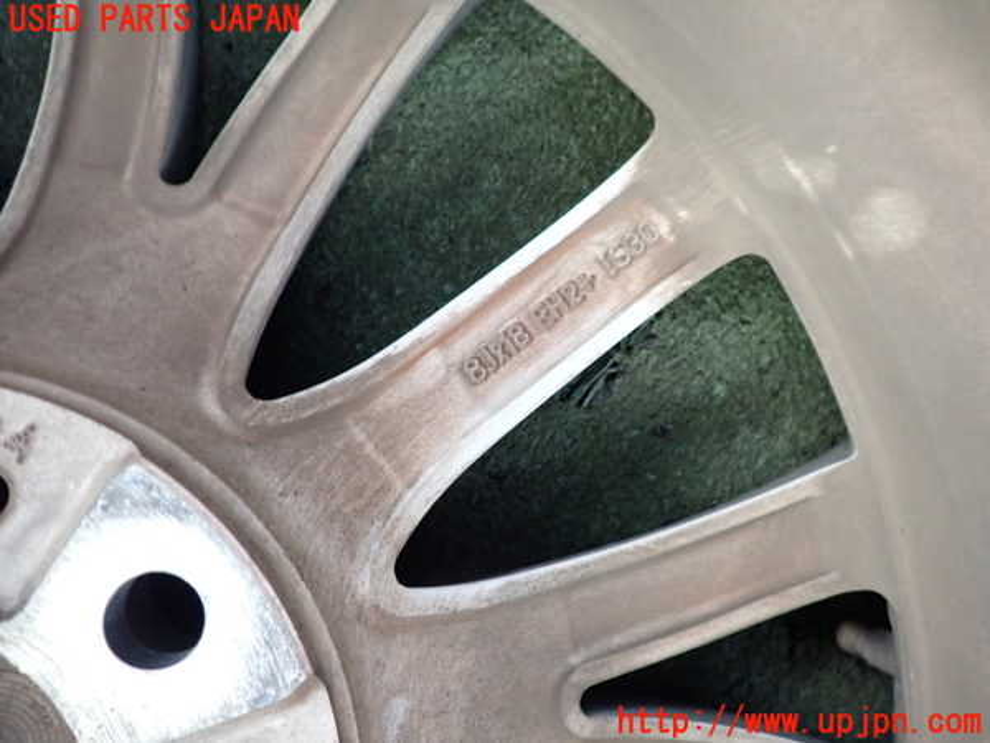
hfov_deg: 69.4
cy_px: 372
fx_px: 715
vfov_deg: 54.9
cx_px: 495
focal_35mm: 25
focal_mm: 4.5
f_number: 2
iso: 640
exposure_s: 1/30
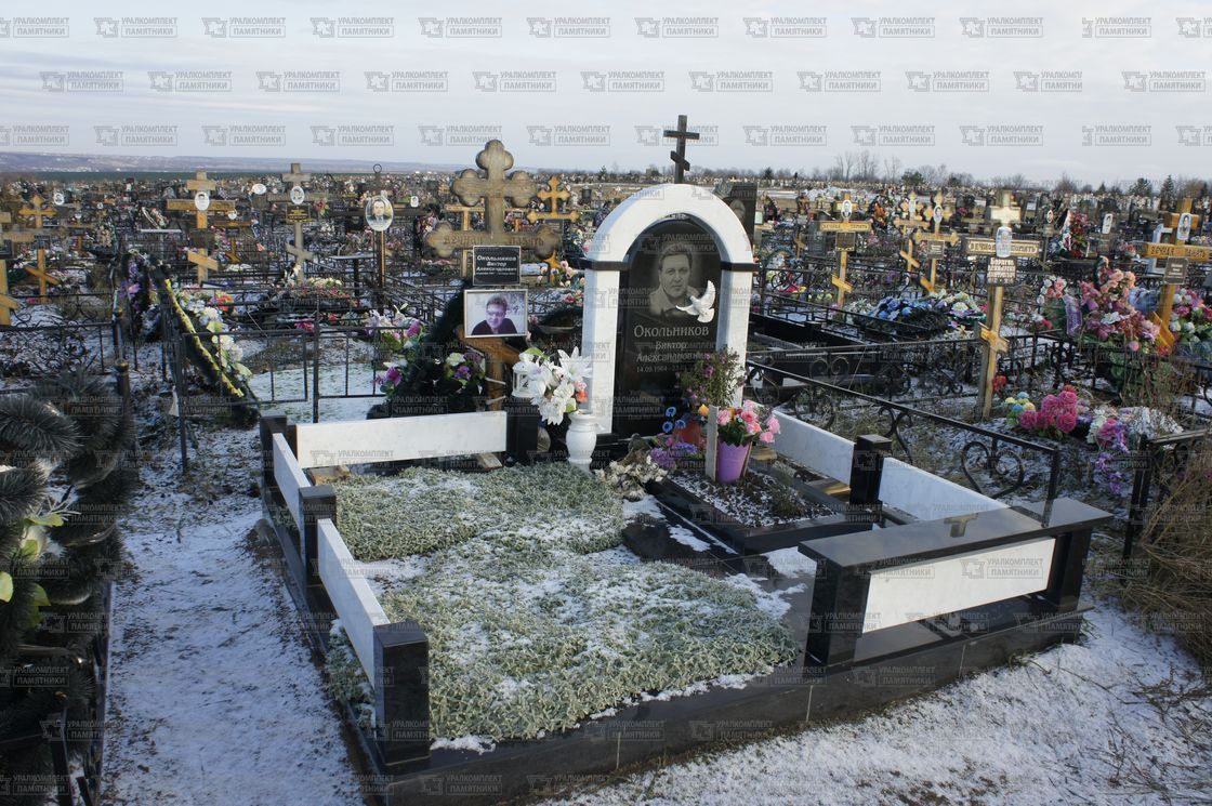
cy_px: 403
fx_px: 908
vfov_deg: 47.9
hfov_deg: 67.4
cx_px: 606
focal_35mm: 27
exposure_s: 1/125
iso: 250
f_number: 9
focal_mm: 18
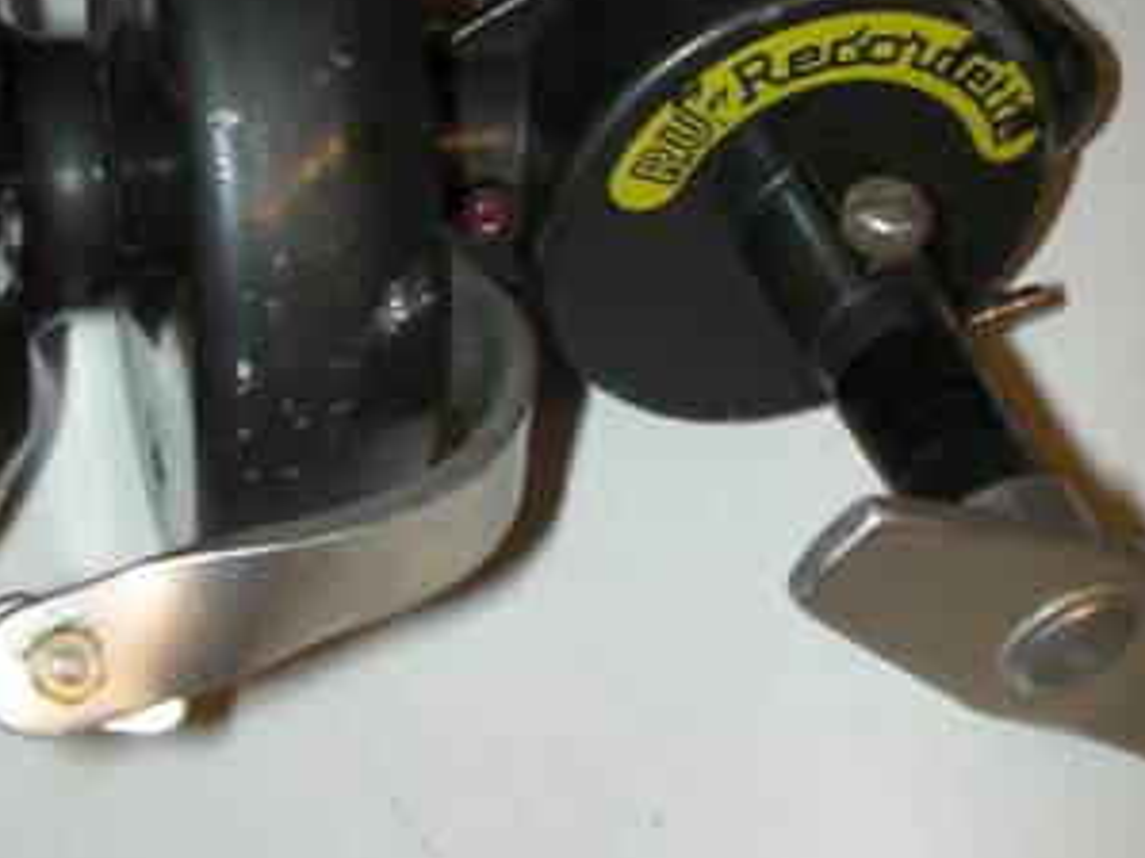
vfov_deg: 23.7
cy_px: 199
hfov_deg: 31.7
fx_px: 2017
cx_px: 544
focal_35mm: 61
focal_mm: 6.3
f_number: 5.6
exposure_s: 1/30
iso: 200
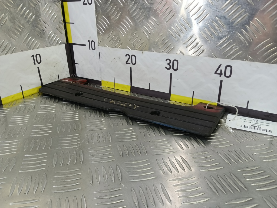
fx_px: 184
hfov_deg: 73.9
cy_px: 104
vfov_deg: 58.9
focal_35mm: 23
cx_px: 138
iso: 119
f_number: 1.6
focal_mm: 4.11
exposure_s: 1/50
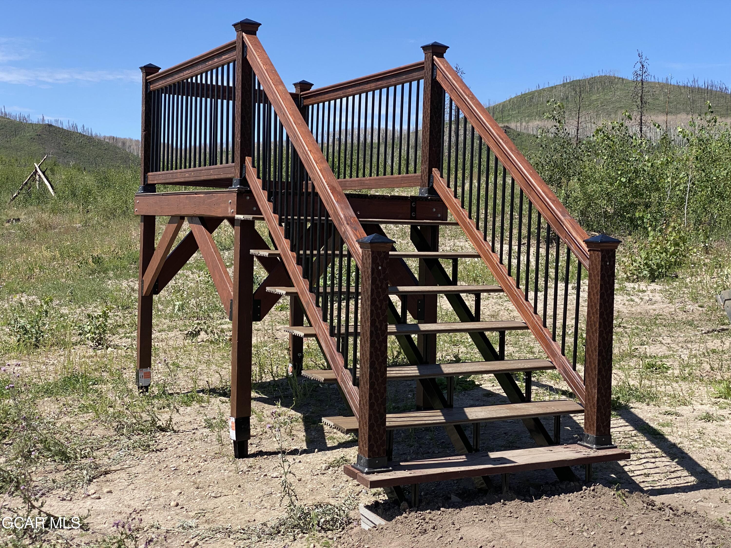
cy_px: 274
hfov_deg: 36.8
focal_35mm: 52
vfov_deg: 28.0
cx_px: 366
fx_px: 1098
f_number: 2
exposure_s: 1/1497
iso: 20
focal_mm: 6
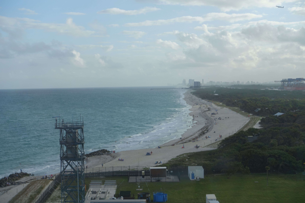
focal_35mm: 66
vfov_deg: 20.6
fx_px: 559
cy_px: 102
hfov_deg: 30.5
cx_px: 152
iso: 125
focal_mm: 24.28
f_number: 5.6
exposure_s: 1/400
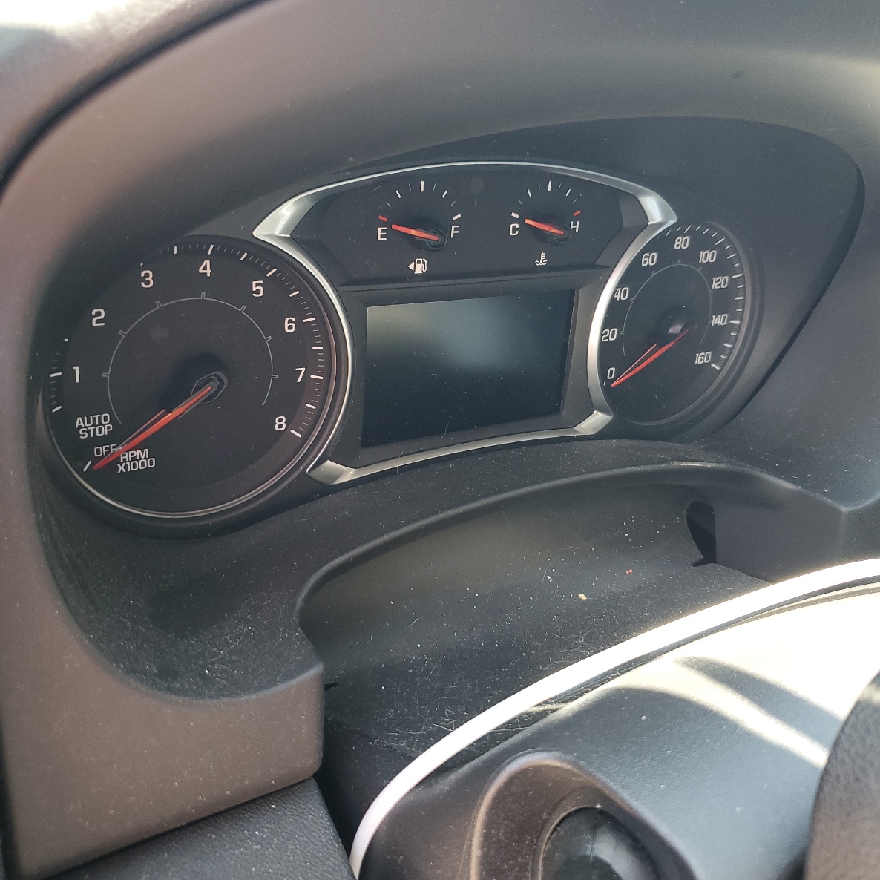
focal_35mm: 31
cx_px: 462
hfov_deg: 52.5
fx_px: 892
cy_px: 437
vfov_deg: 52.5
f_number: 1.5
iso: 85
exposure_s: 1/120
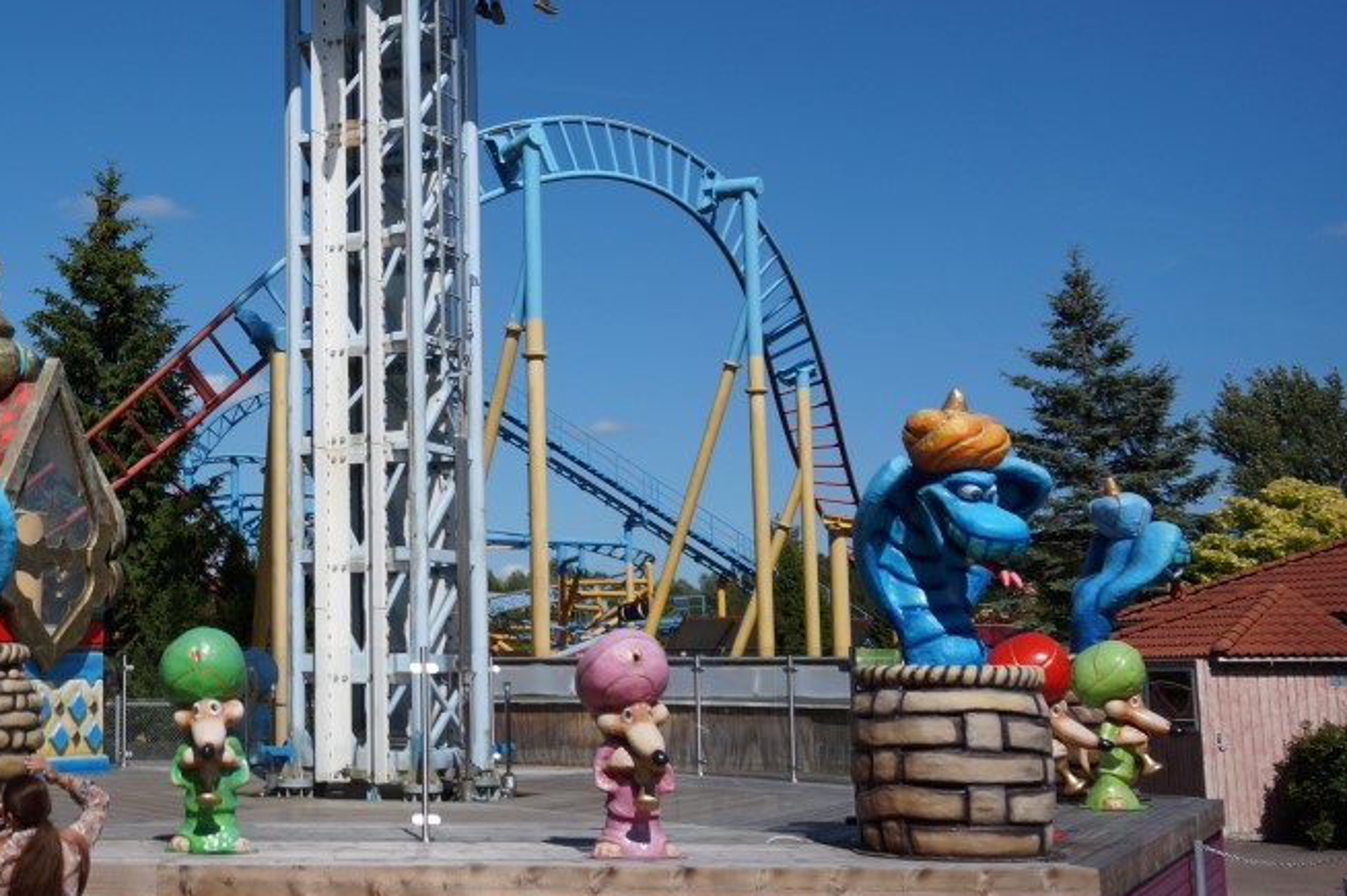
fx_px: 1982
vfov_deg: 25.4
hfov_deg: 35.8
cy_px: 358
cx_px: 192
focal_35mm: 53
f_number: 4.5
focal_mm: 20
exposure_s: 1/4000
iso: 200
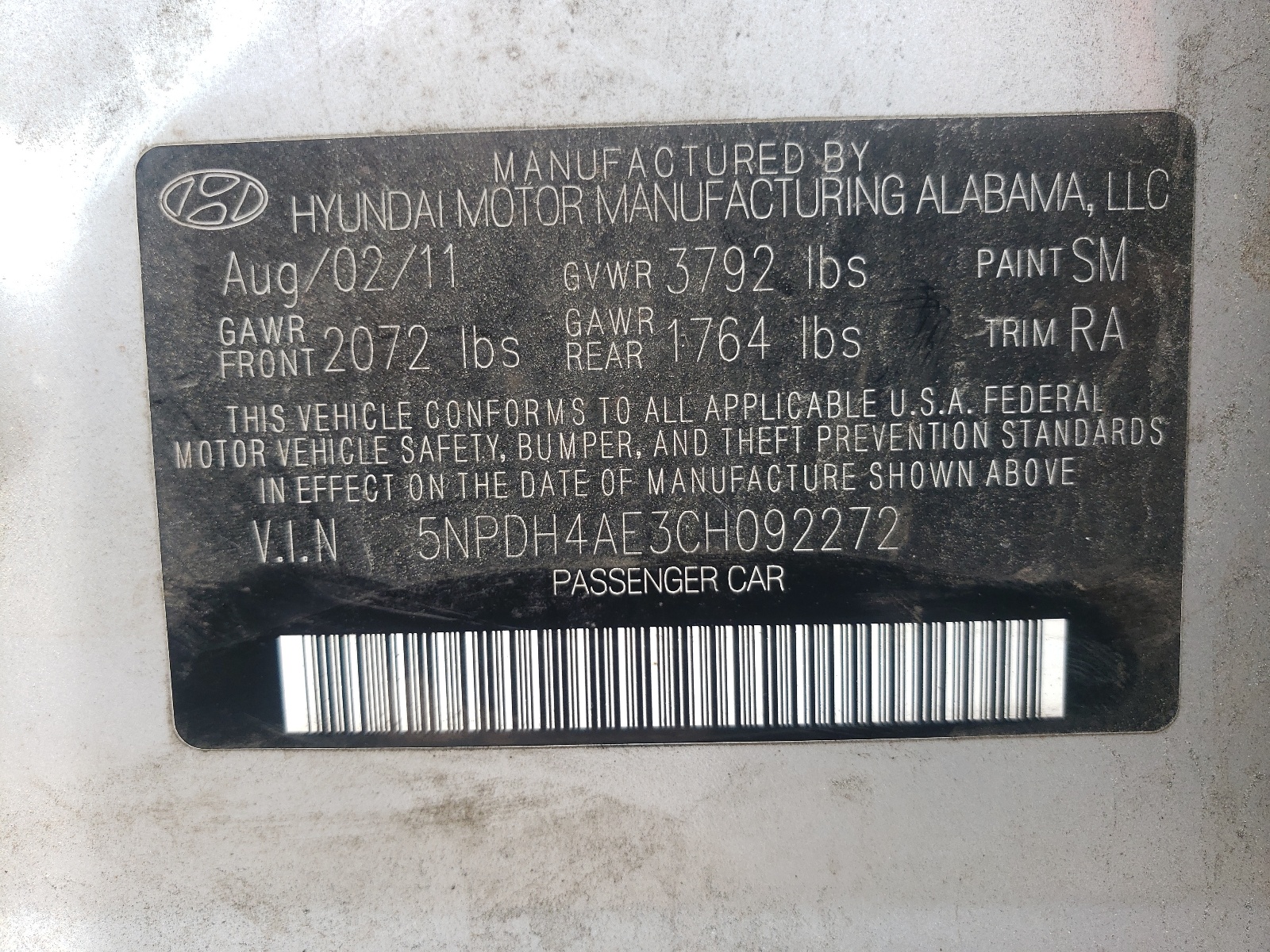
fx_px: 954
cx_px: 635
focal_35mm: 26
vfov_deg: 53.1
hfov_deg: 67.3
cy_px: 476
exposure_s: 1/476
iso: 50
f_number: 1.5
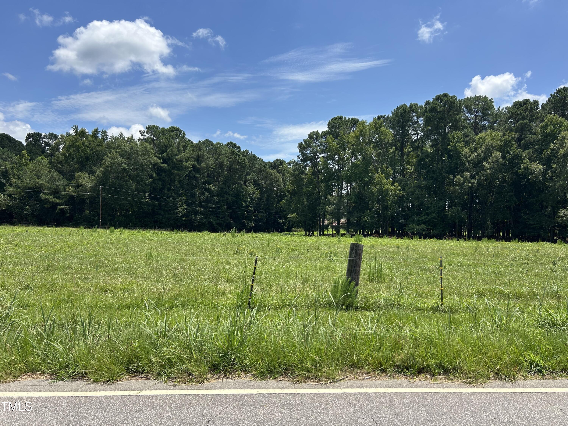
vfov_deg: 53.1
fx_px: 427
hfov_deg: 67.3
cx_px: 284
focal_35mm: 26
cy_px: 213
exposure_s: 1/3968
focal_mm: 5.7
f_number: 1.5
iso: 50
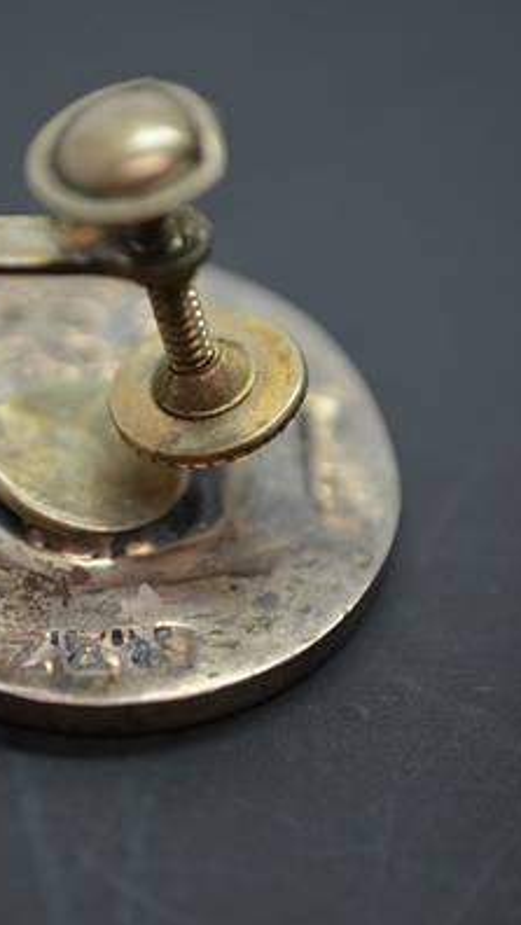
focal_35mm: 131
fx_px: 3209
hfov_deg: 9.3
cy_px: 462
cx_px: 112
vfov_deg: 16.4
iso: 400
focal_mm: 55
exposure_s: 1/80
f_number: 5.6
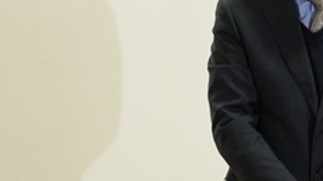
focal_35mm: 587
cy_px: 31
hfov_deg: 3.7
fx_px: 5023
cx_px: 400
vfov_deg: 2.1
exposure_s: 1/125
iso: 640
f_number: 4
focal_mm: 200
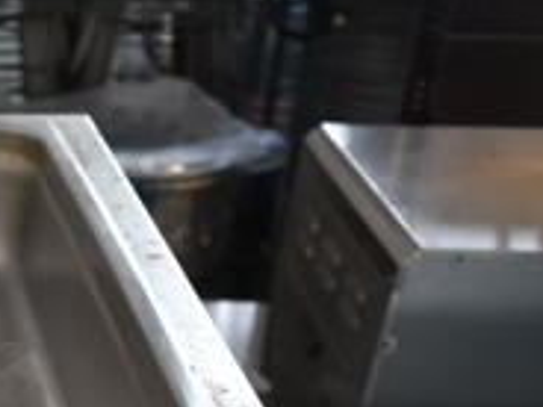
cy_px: 495
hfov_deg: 20.7
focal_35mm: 86
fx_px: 1349
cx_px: -162
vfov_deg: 16.4
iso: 450
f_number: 3.5
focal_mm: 18
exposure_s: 1/30
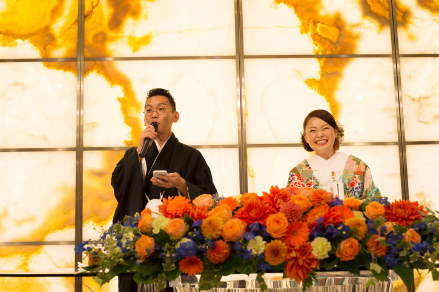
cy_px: 146
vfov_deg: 24.6
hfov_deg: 36.3
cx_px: 220
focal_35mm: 55
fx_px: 670
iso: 800
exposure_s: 1/125
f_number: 6.7
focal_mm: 55
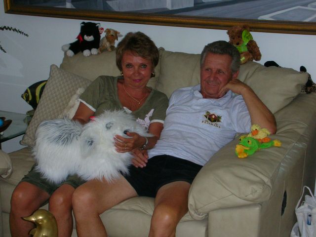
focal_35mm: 73
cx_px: 158
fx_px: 666
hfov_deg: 26.7
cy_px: 118
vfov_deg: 20.2
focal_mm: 12.2
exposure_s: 1/120
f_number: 4.4
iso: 173
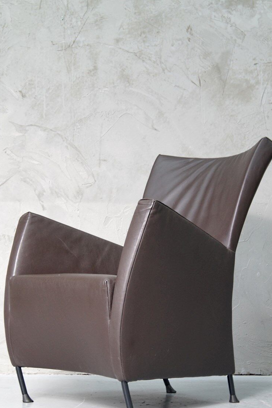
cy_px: 231
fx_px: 771
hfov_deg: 20.0
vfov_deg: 29.6
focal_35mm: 68
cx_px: 144
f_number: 7.1
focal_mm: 40
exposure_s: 1/8
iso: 400
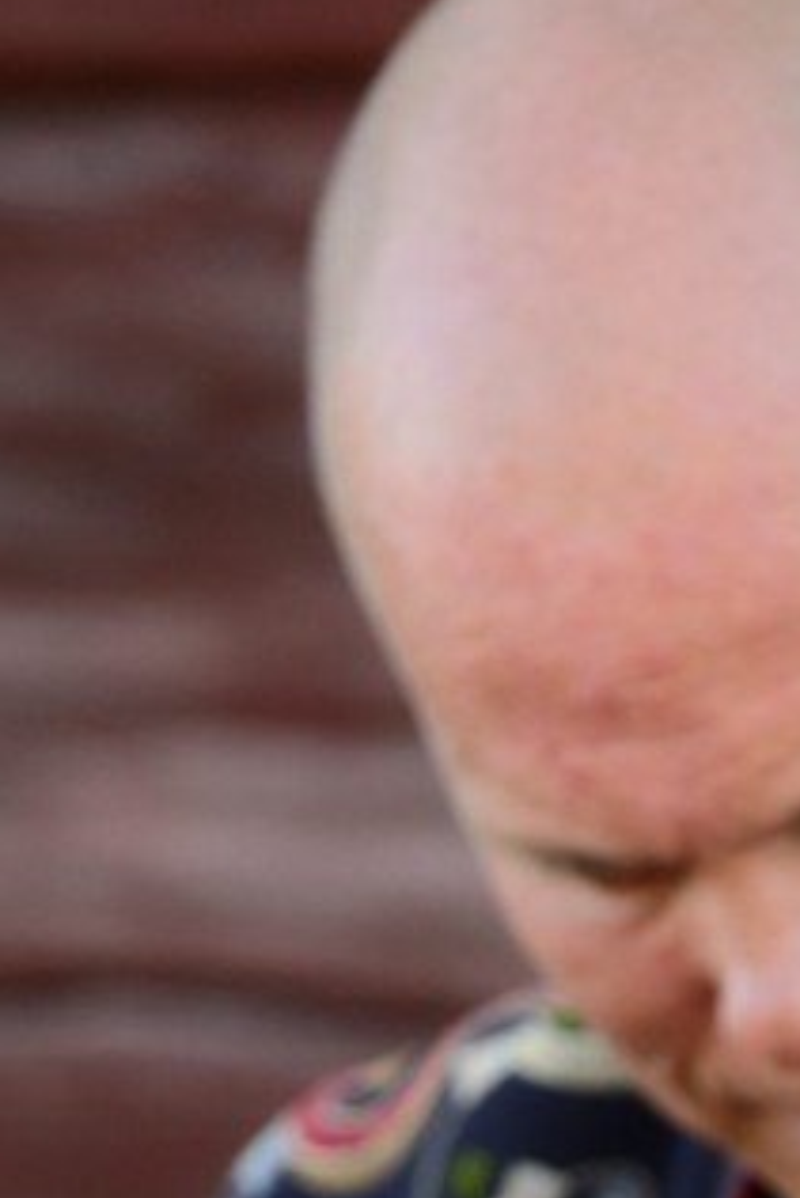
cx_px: 1890
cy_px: 2449
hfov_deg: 1.7
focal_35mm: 810
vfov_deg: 2.5
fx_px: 26968
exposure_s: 1/320
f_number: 4.5
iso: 800
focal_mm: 160
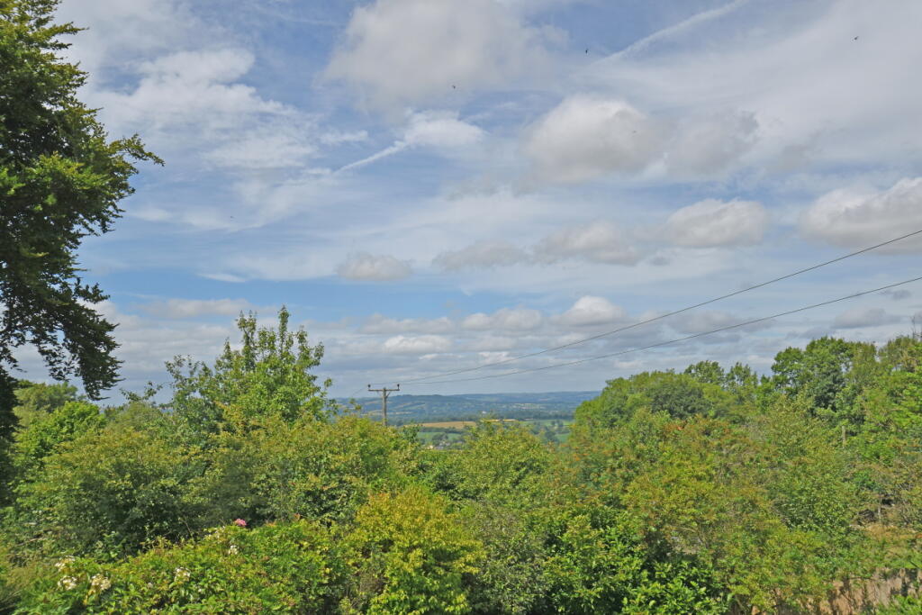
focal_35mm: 36
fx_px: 922
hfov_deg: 53.1
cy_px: 308
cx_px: 461
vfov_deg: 36.9
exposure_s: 1/320
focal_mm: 24
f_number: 9
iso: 100
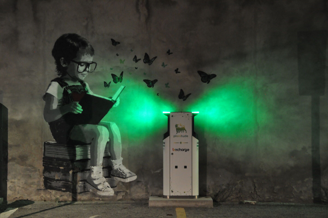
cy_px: 109
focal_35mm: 75
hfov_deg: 27.0
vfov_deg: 18.1
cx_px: 164
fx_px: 682
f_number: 5
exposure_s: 1/1.3
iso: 1600
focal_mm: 50
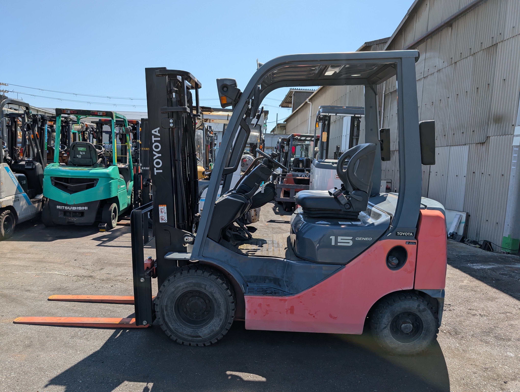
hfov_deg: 71.5
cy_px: 196
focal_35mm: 24
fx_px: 361
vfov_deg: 56.9
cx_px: 260
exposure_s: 1/1011
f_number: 1.68
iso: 21
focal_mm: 6.9
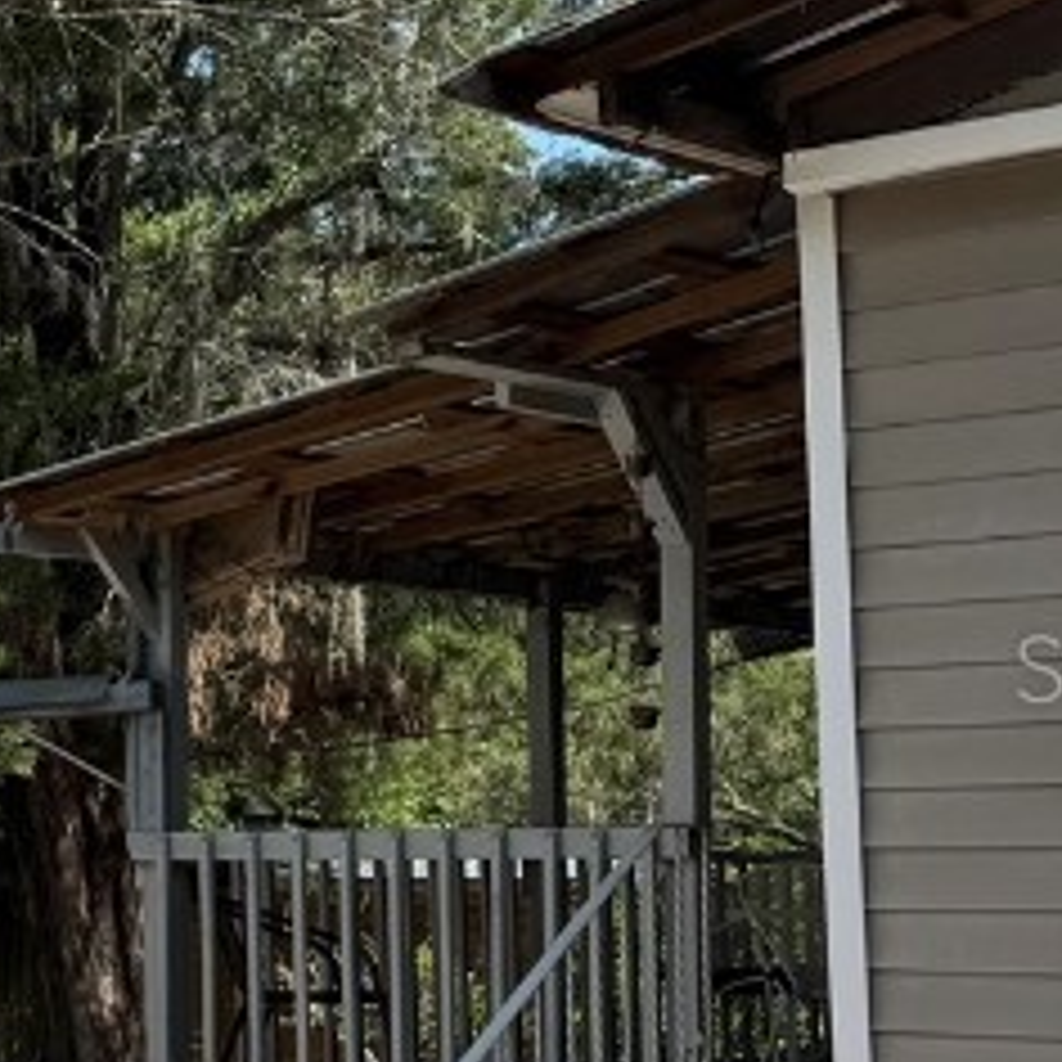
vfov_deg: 18.8
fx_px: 3193
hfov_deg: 16.0
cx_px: -864
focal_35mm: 92
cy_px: 666
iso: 80
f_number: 1.78
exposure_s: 1/3802
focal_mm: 6.76
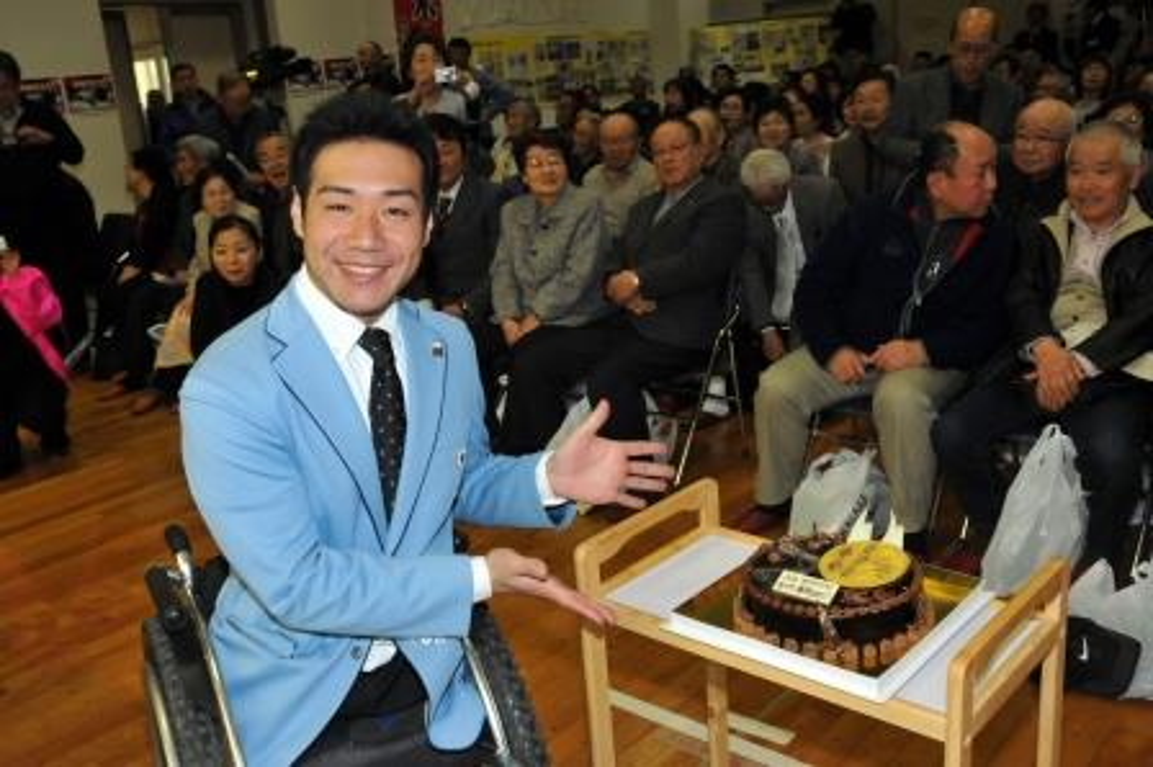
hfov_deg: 57.3
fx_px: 1056
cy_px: 384
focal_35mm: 33
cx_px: 576
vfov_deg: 39.9
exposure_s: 1/60
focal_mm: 22
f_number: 5
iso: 800
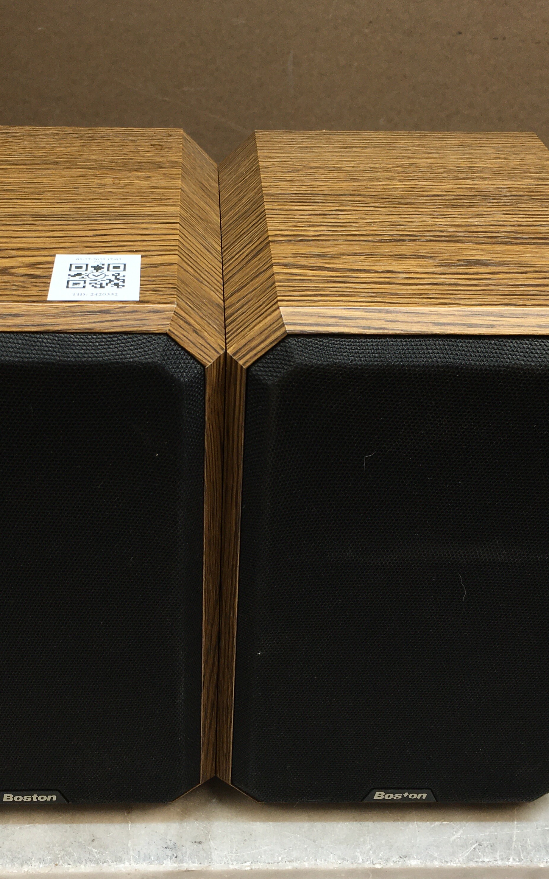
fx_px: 1006
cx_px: 223
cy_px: 440
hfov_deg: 30.5
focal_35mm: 42
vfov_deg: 47.2
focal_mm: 4.15
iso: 25
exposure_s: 1/60
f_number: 2.2
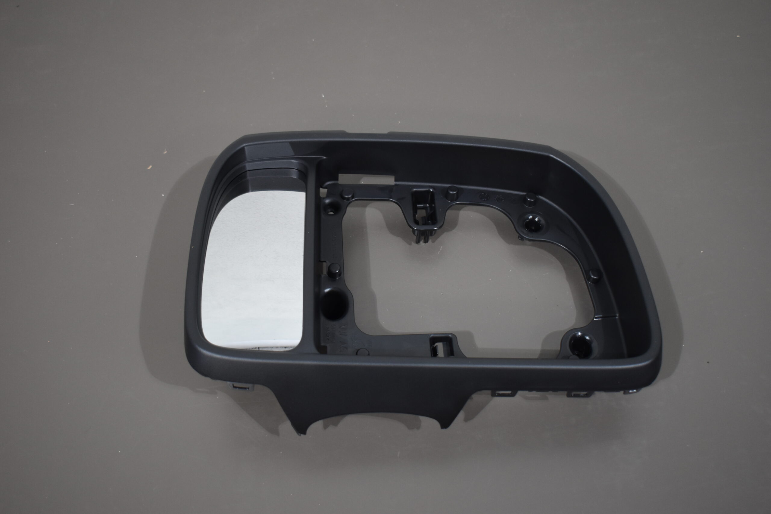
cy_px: 257
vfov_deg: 30.9
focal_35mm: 44
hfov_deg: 45.0
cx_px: 386
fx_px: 932
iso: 800
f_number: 4.2
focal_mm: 29
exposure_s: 1/125
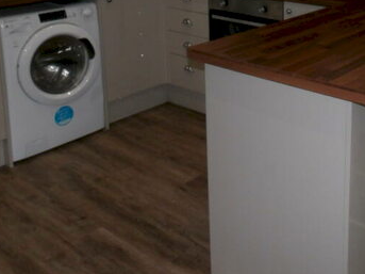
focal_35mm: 49
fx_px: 516
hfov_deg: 38.0
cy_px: 10
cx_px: 271
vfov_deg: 28.1
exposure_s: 1/8
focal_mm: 4.3
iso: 250
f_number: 4.1
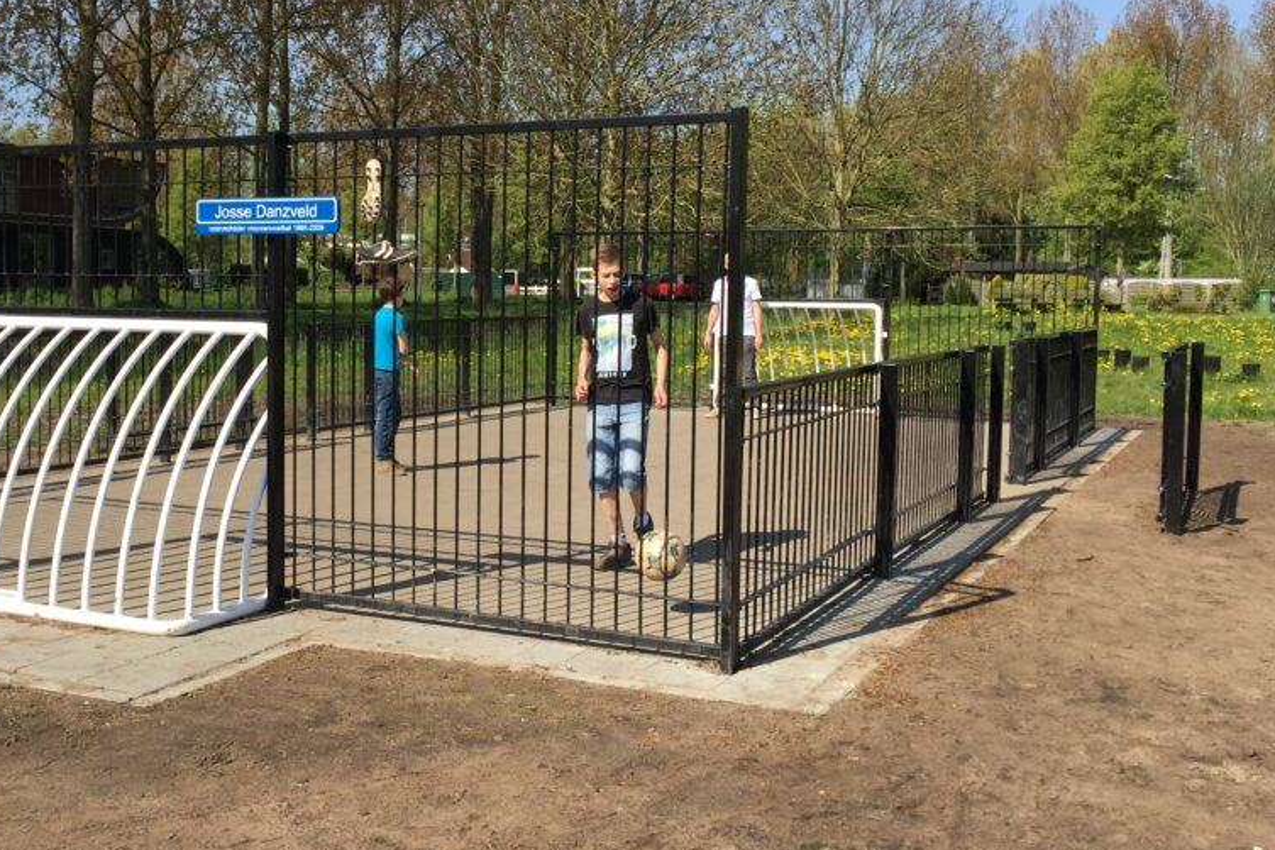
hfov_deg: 46.8
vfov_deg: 32.6
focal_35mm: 41
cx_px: 439
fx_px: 1452
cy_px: 374
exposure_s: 1/1647
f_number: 2.2
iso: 32
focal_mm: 4.15
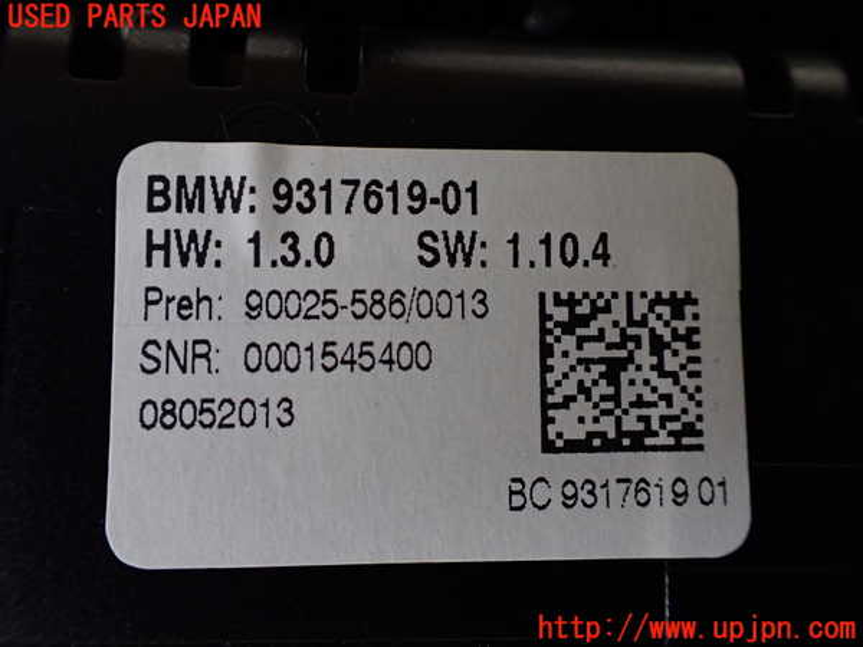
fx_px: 748
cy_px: 324
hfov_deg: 60.0
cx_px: 432
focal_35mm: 30
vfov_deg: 46.8
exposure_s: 1/125
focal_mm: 5.4
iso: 320
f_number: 2.3
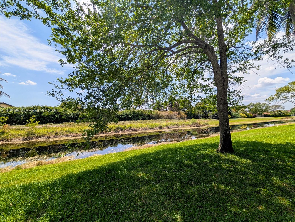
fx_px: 102
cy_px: 111
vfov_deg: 94.6
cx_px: 148
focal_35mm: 12
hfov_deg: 110.5
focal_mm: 2.02
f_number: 1.7
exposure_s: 1/3663
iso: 55
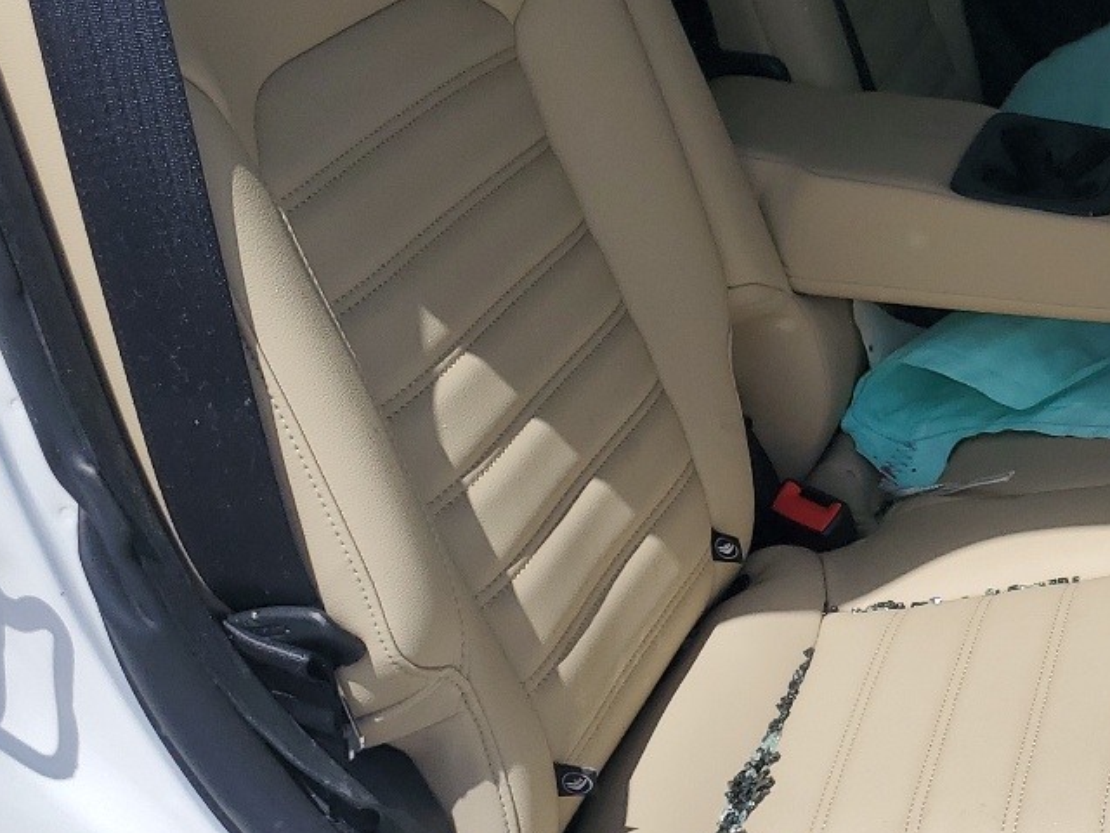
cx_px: 1209
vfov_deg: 22.4
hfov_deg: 27.4
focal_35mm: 65
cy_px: 233
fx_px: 2084
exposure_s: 1/5000
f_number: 1.5
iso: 50
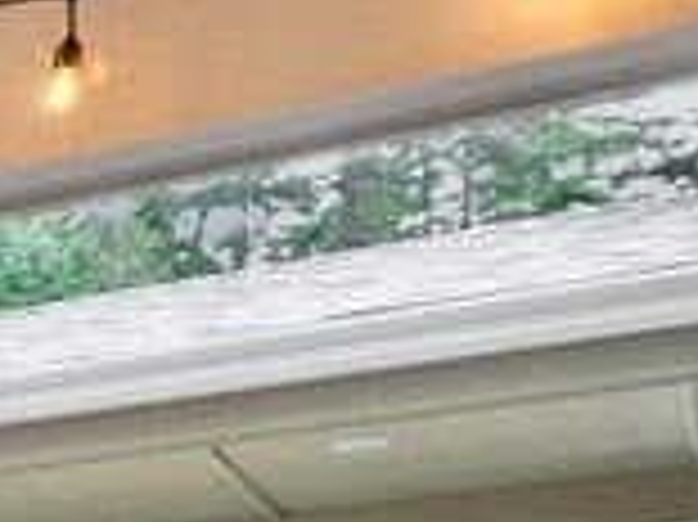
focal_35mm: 112
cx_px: -1414
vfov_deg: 12.3
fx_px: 2257
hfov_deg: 11.0
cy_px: 896
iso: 250
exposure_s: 1/8
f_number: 9
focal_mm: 10
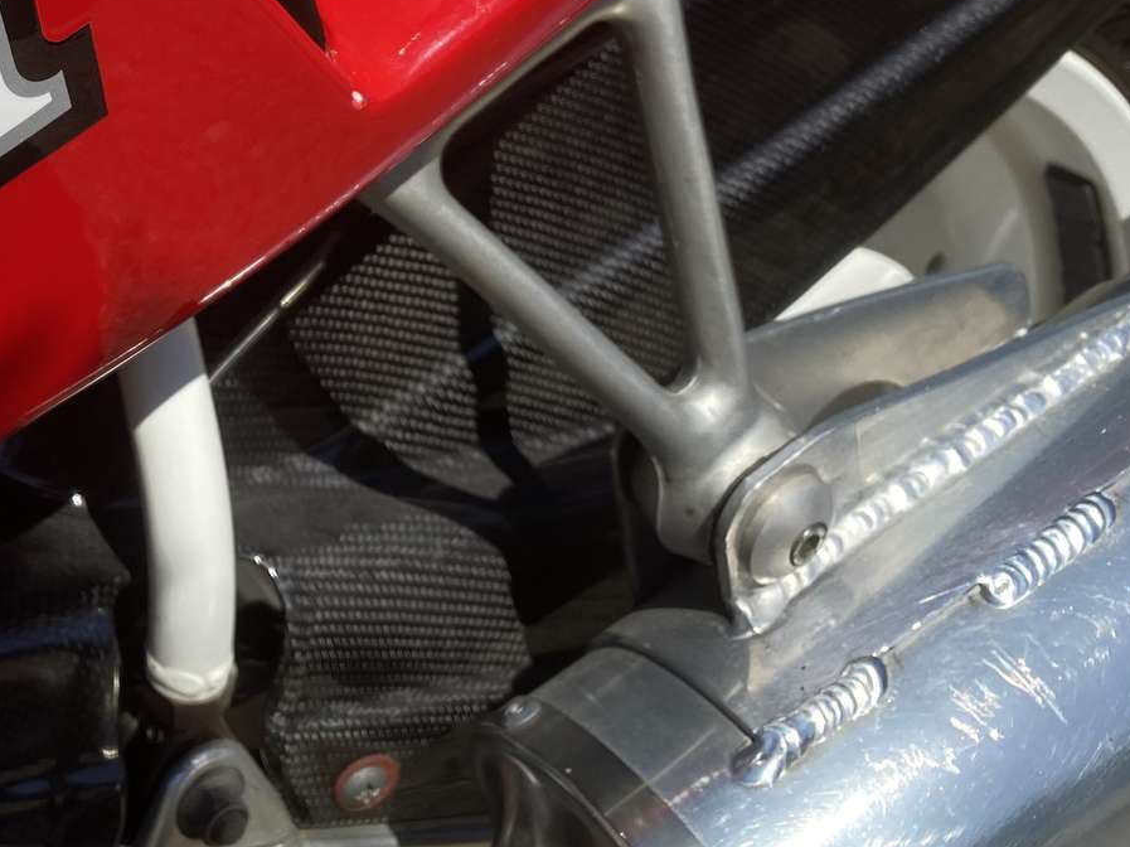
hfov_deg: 30.1
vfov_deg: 23.7
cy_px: -82
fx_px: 1893
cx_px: -93
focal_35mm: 58
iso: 32
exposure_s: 1/2028
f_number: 1.8
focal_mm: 4.25
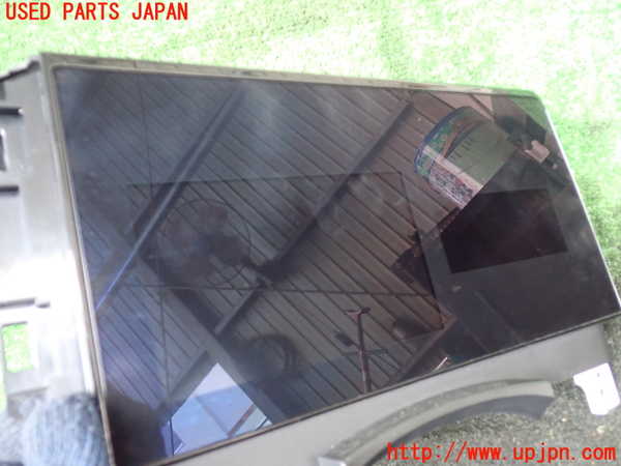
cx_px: 310
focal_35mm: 30
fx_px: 538
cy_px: 233
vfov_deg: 46.8
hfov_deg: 60.0
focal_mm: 5.4
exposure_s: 1/15
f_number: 2.3
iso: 800
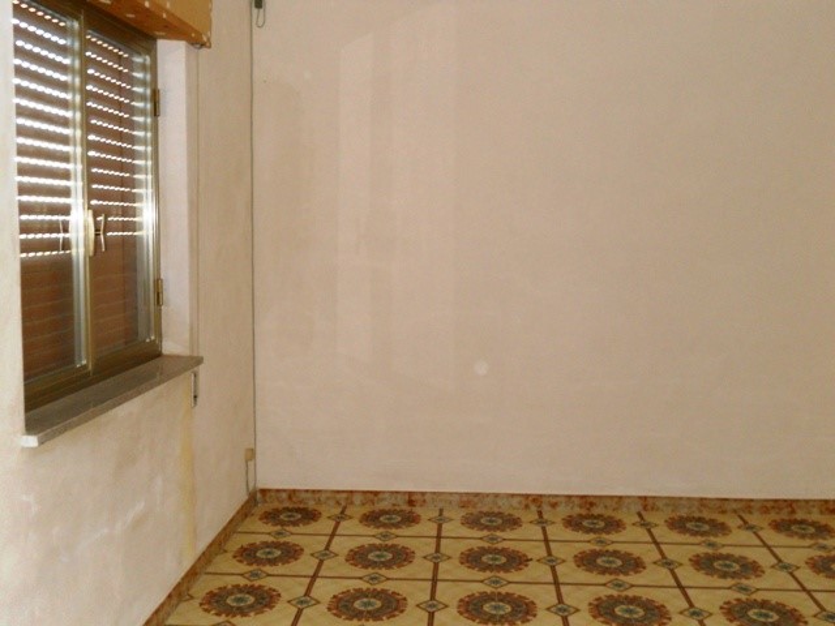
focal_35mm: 38
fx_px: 917
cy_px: 313
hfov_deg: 49.0
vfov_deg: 37.7
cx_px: 418
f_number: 3.9
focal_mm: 6.9
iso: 250
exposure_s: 1/30
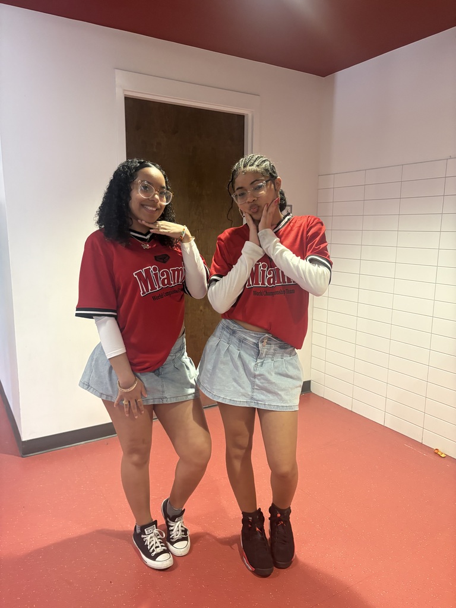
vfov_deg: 67.3
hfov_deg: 53.1
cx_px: 228
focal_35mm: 26
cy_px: 304
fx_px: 457
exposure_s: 1/60
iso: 250
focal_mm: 5.96
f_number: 1.6
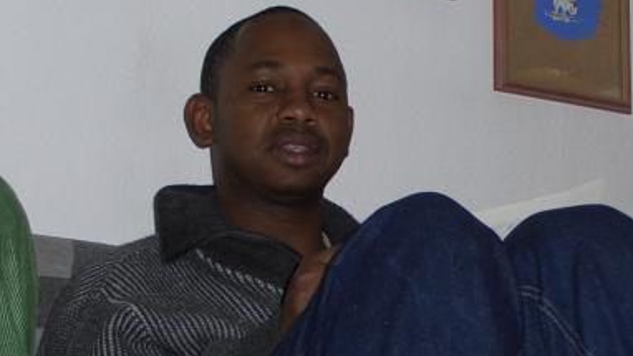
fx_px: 1763
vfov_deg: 11.5
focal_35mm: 105
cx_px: 344
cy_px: 330
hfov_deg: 20.4
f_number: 2.9
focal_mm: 7.81
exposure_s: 1/60
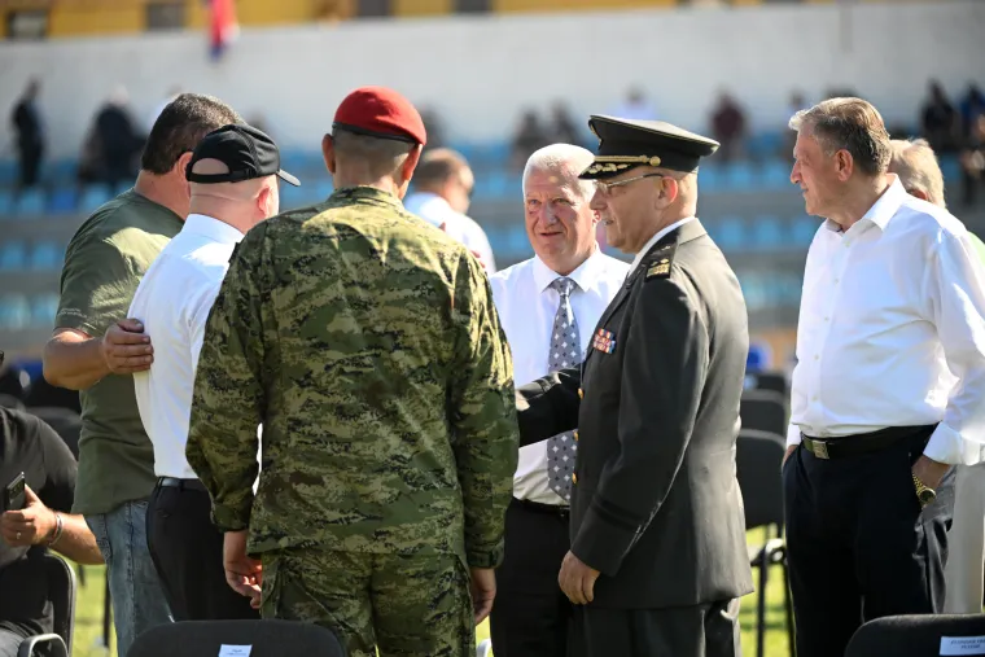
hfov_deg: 9.4
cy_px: 328
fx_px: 6020
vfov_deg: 6.2
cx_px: 492
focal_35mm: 220
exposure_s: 1/4000
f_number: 4
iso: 1800
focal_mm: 220
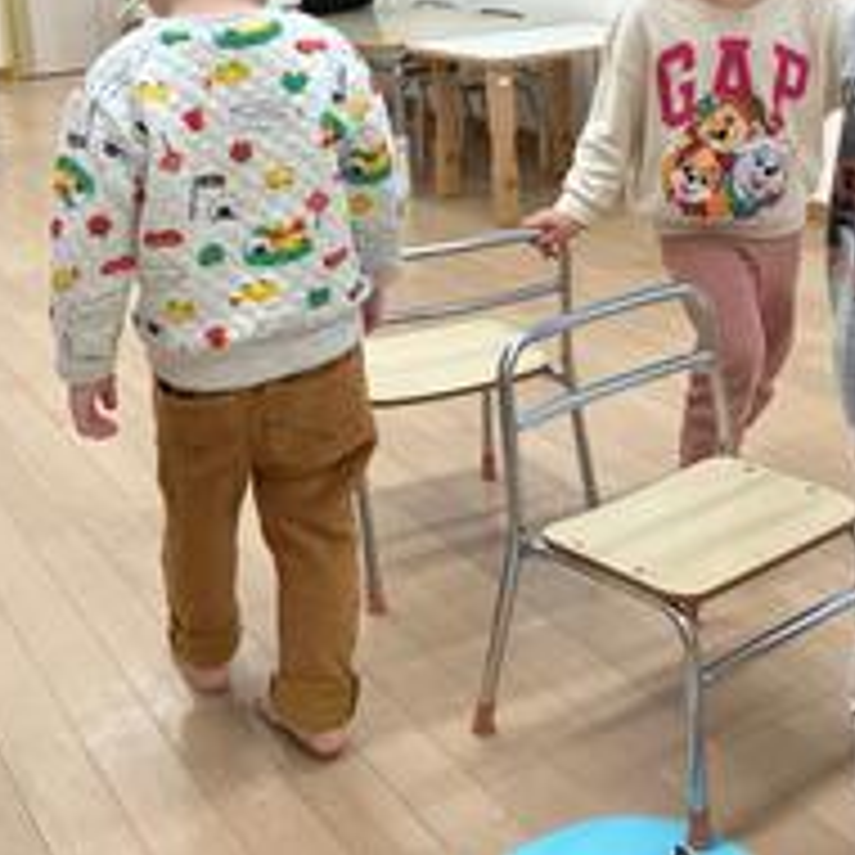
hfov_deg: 32.6
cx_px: 554
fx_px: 1453
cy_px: 184
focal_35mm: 52
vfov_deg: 32.0
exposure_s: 1/100
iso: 50
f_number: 1.8
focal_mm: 3.99
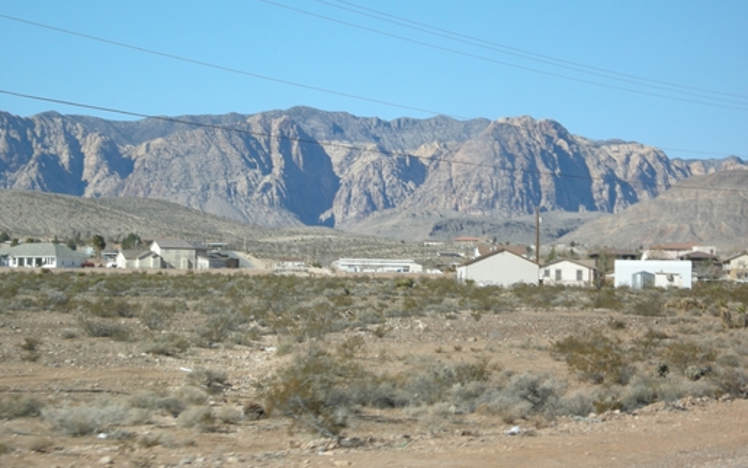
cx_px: 343
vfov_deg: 9.6
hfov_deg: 15.3
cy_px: 172
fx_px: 2793
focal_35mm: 137
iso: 67
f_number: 5.4
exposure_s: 1/250
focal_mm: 23.7
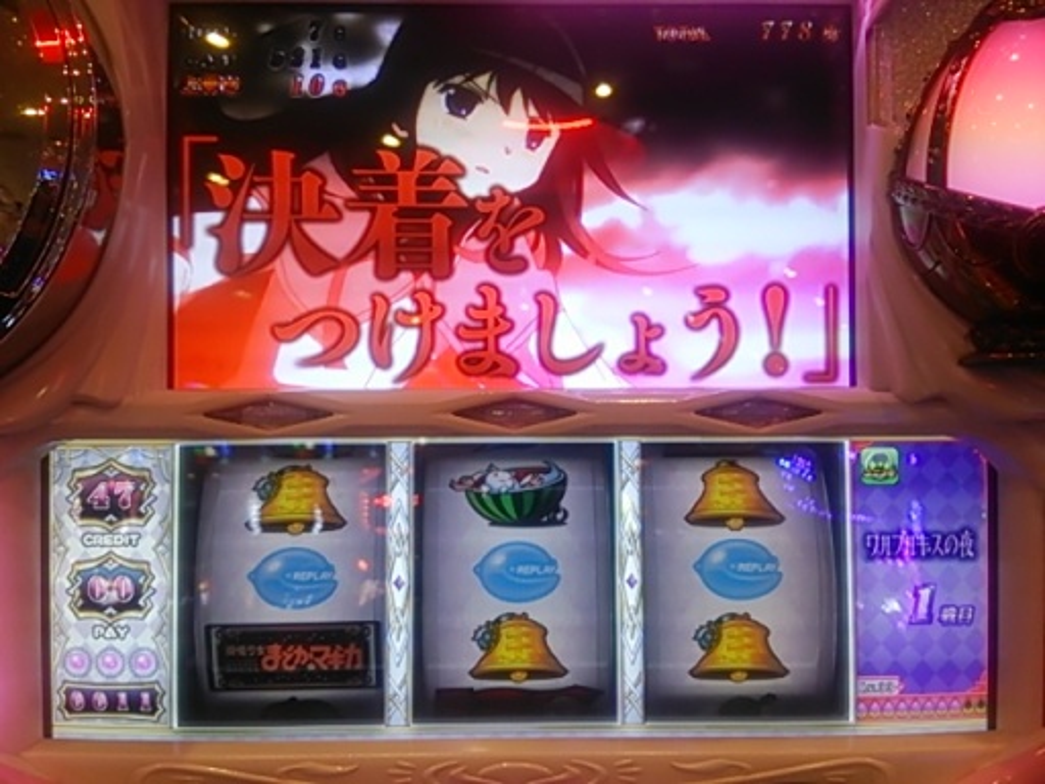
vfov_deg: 46.8
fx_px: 906
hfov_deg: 60.0
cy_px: 392
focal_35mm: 30
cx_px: 522
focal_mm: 4.06
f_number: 1.94
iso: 64
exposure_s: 1/59
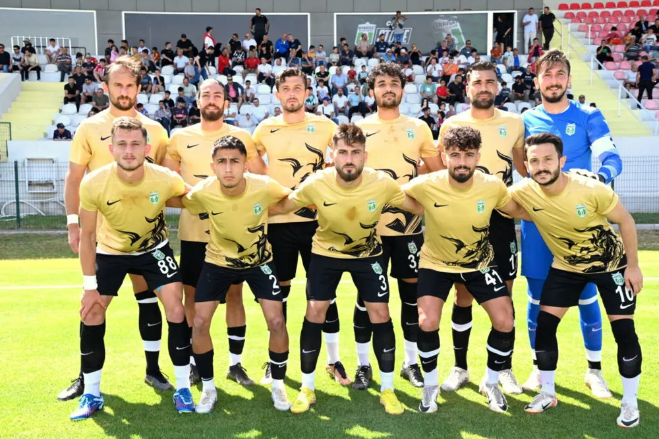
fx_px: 878
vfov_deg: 28.1
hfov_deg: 41.1
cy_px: 220
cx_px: 330
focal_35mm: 48
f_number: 9
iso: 500
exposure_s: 1/200
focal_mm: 48
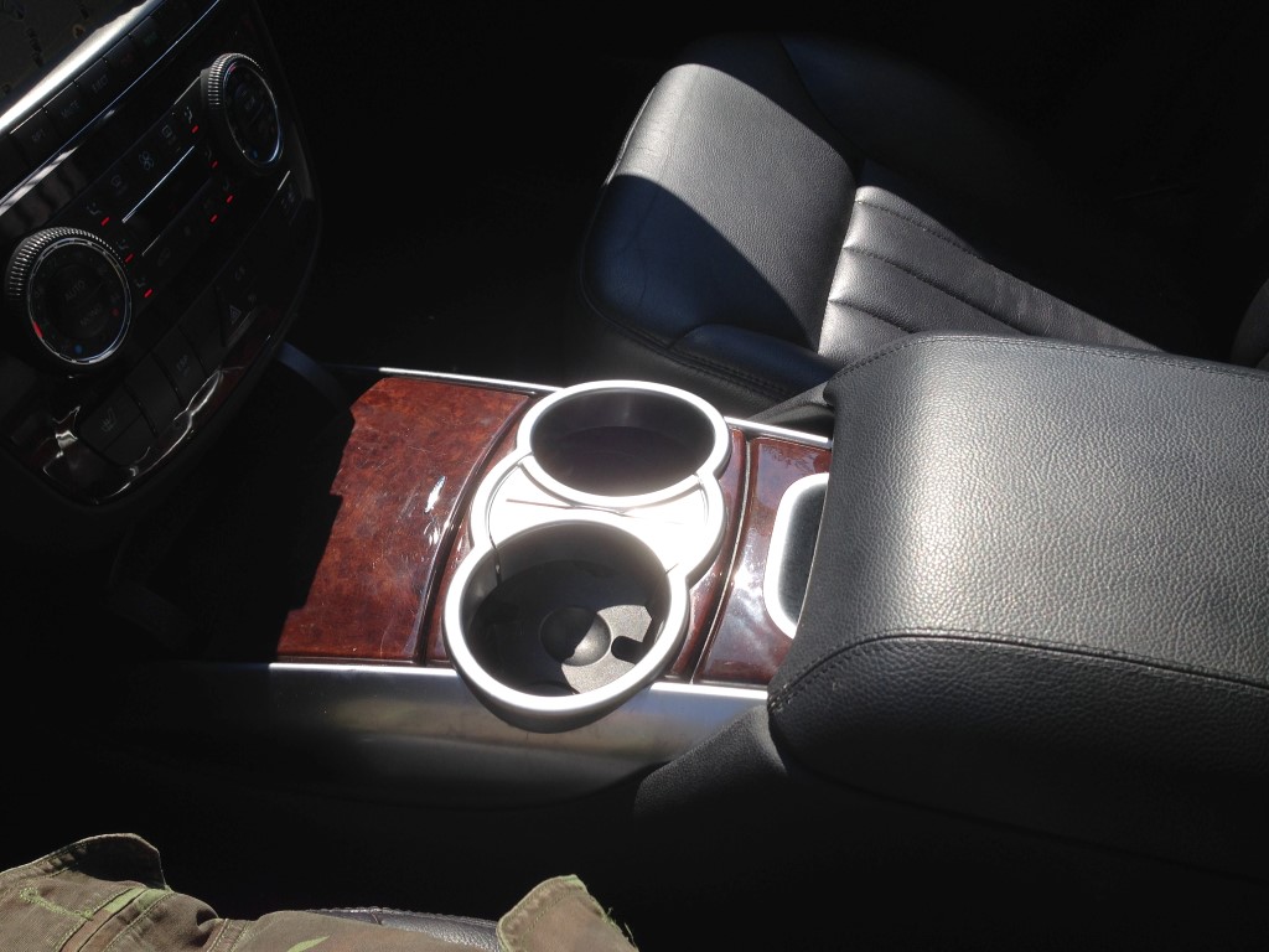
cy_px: 476
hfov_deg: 55.4
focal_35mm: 33
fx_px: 1210
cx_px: 634
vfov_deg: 42.9
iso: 50
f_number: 2.4
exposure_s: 1/630
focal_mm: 4.12
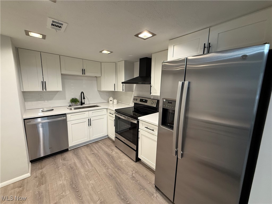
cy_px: 102
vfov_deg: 85.7
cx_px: 136
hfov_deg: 102.1
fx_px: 110
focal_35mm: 14
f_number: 2.2
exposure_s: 1/120
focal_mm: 2.22
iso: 250
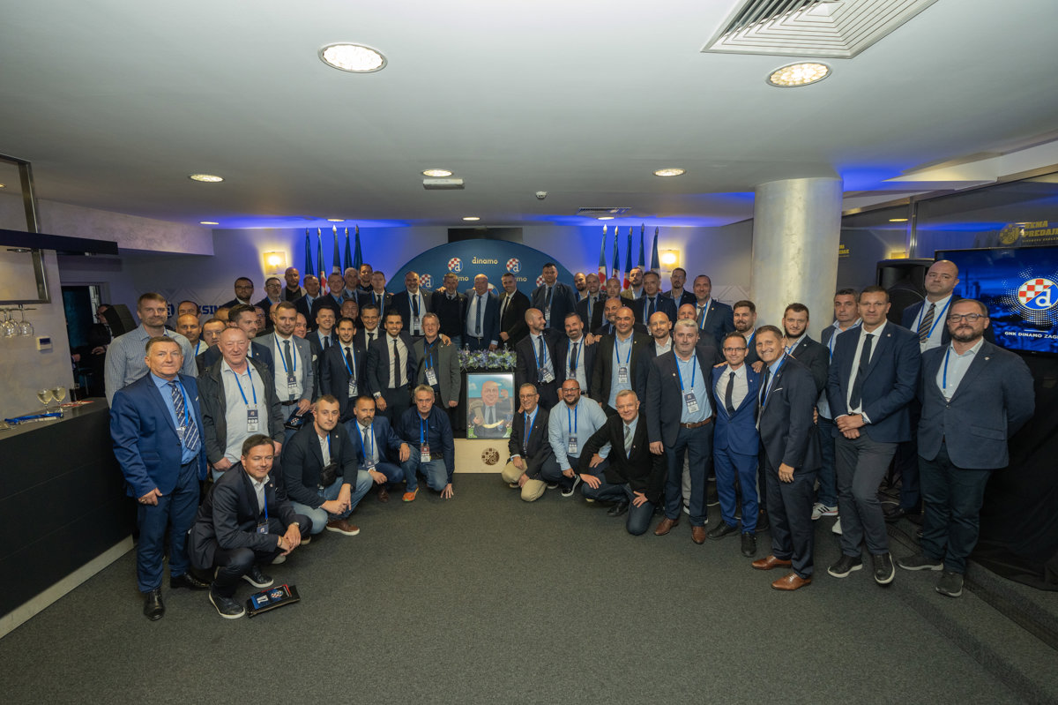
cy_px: 352
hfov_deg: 96.8
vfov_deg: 73.7
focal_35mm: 16
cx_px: 529
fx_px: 470
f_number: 4.5
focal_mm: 16
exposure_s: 1/80
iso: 1600
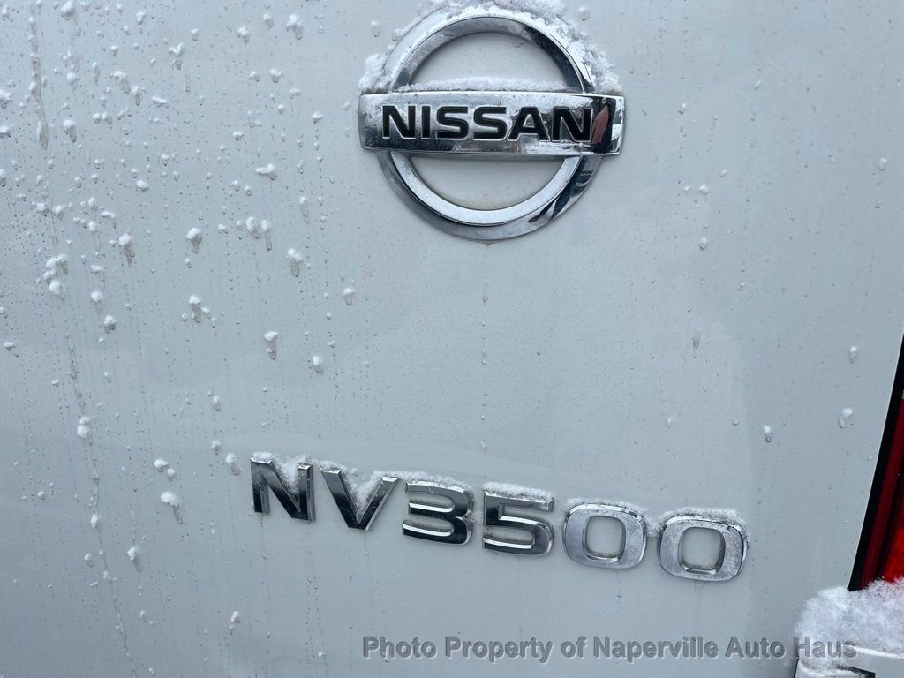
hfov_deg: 67.3
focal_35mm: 26
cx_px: 452
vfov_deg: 53.1
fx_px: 679
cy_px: 339
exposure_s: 1/309
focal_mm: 5.1
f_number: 1.6
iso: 50
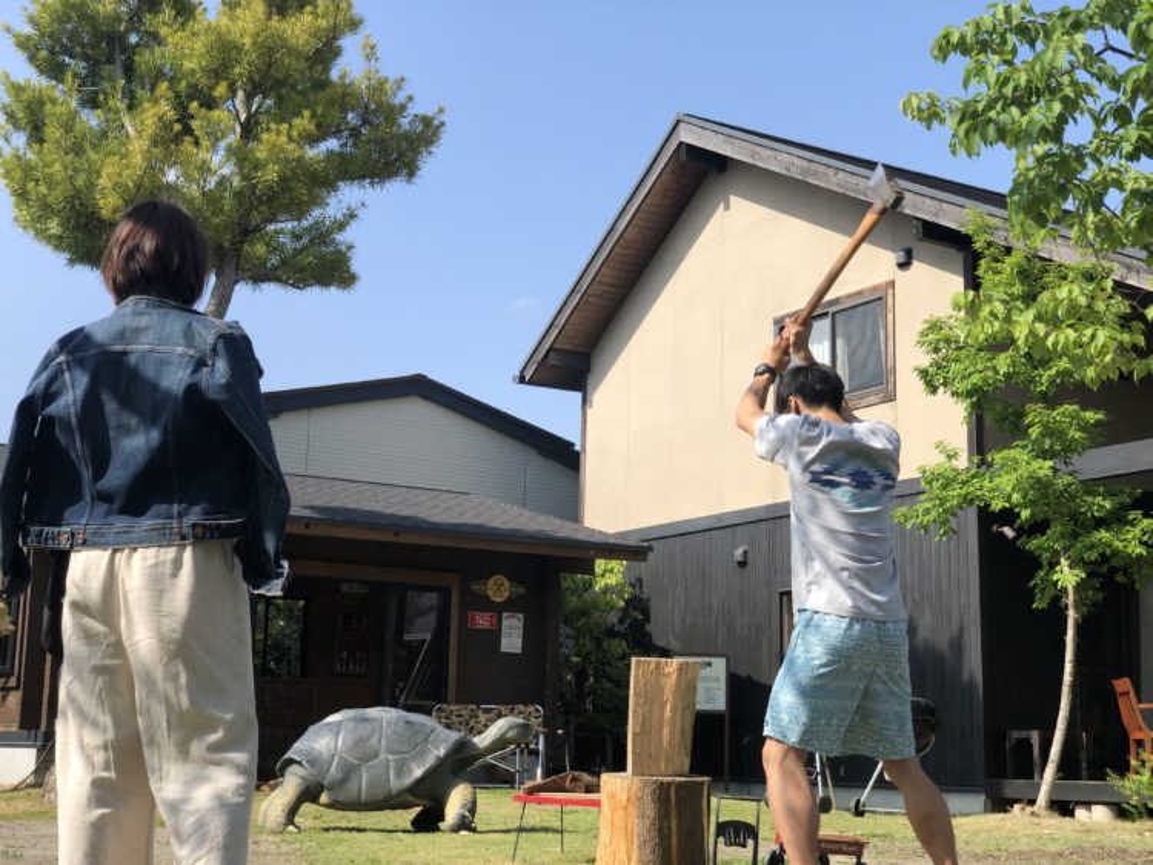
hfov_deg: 36.8
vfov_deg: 28.0
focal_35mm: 52
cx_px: 576
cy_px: 432
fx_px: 1733
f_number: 2.4
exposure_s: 1/783
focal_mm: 6
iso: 16
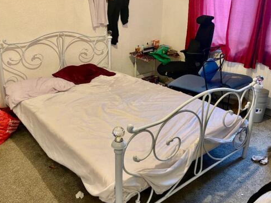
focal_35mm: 31
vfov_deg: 45.4
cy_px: 95
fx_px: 243
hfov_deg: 58.2
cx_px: 119
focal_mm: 4.25
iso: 320
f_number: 1.8
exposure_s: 1/50
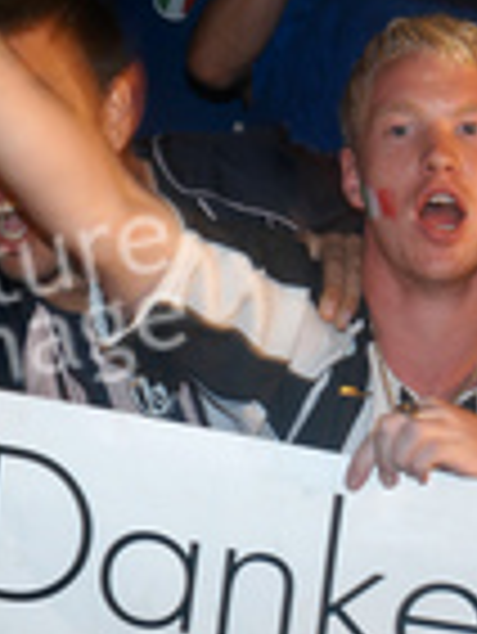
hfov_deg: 7.3
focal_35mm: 204
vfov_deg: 9.7
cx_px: 446
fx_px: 3742
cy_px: 99
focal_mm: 50
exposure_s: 1/15
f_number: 5.6
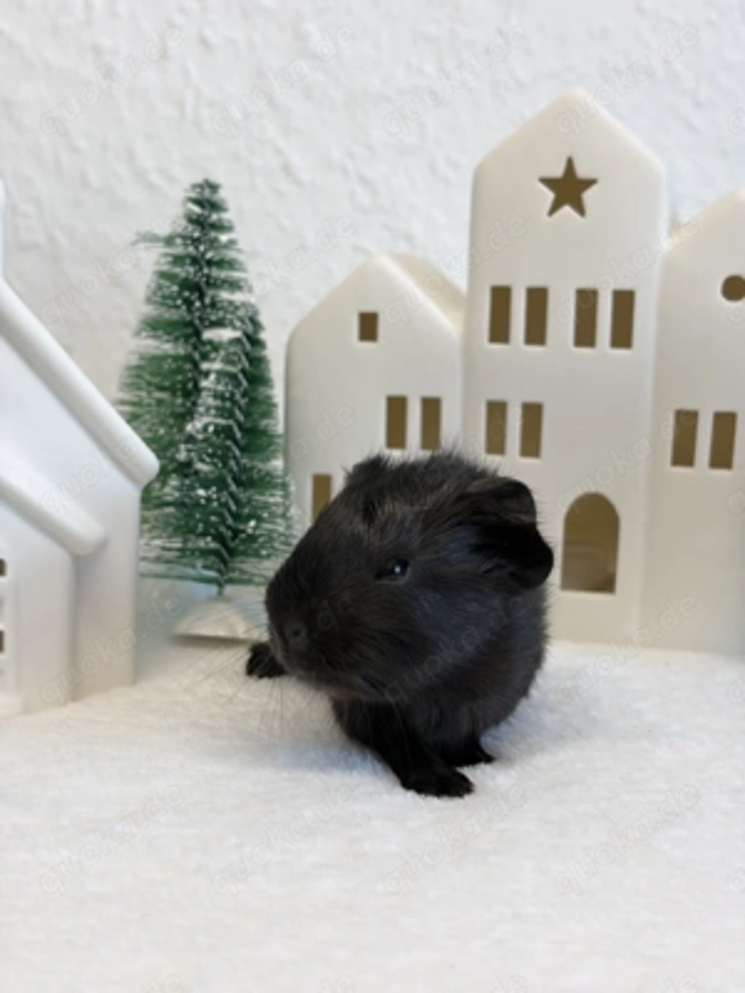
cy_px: 496
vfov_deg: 36.8
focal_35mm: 52
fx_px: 1492
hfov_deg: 28.0
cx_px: 372
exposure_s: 1/50
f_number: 1.6
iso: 32
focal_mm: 5.96
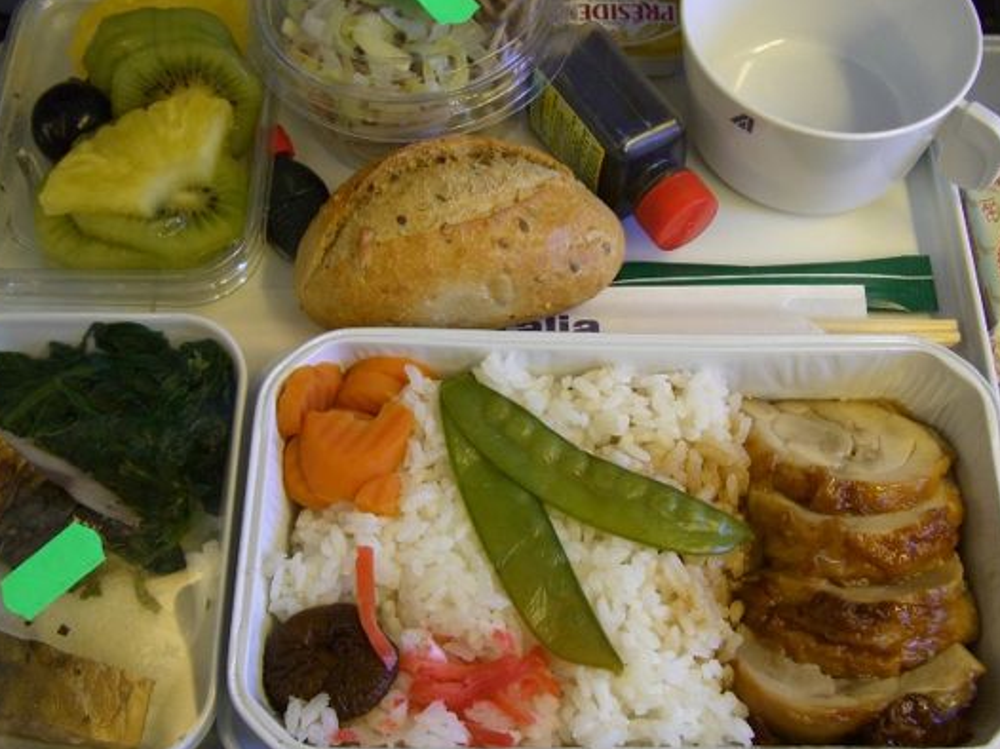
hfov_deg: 40.4
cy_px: 336
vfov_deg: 30.8
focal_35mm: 47
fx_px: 1357
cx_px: 470
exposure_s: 1/15
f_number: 2.8
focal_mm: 7.9
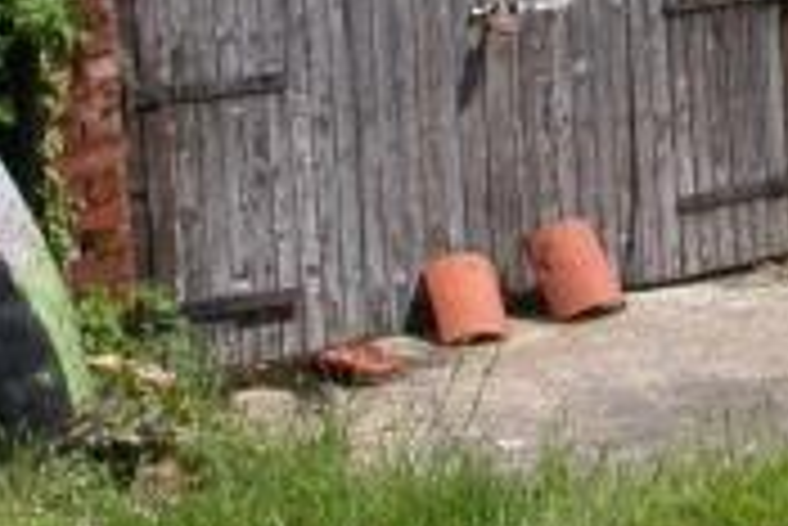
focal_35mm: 159
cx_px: 840
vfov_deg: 8.5
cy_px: -227
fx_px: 3483
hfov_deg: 12.7
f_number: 7.1
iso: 100
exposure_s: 1/299
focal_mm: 9.6
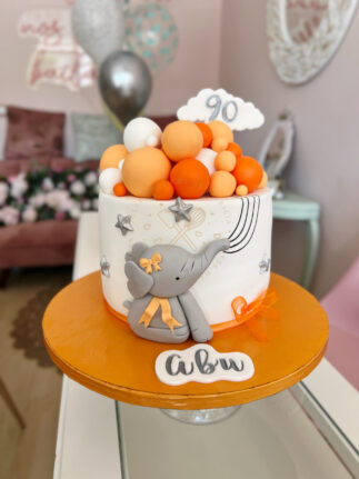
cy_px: 240
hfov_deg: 53.0
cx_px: 180
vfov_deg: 67.3
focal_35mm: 26
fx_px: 360
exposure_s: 1/137
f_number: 1.5
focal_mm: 5.7
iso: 32
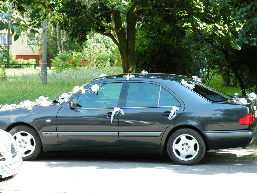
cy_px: 96
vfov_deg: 11.5
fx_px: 958
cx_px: 128
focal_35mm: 129
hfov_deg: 15.3
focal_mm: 22.9
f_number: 4.5
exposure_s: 1/250
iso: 226
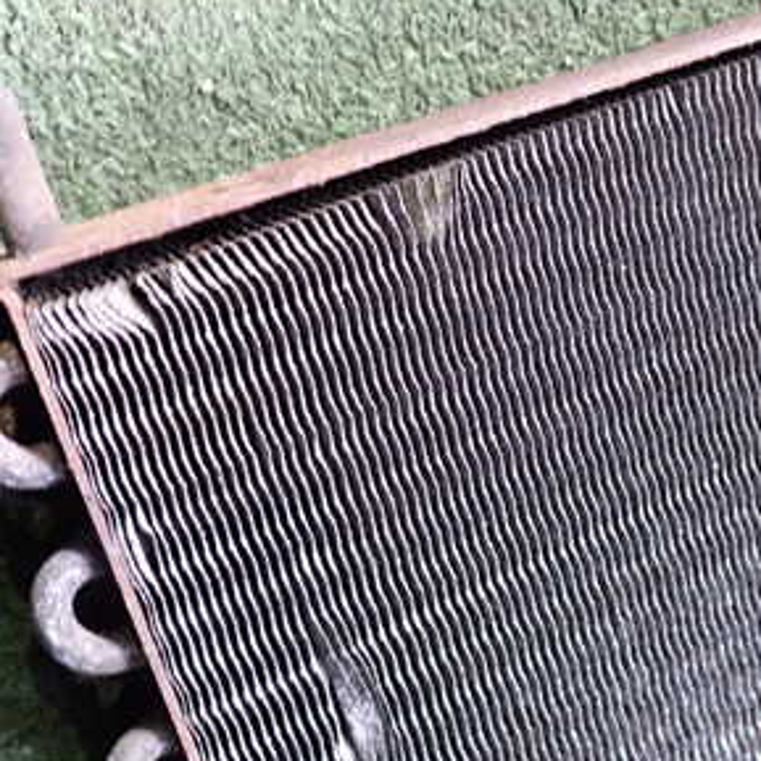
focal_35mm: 55
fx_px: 1368
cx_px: 535
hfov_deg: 30.7
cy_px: 353
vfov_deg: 31.1
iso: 250
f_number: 2.3
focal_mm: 5.4
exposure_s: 1/30
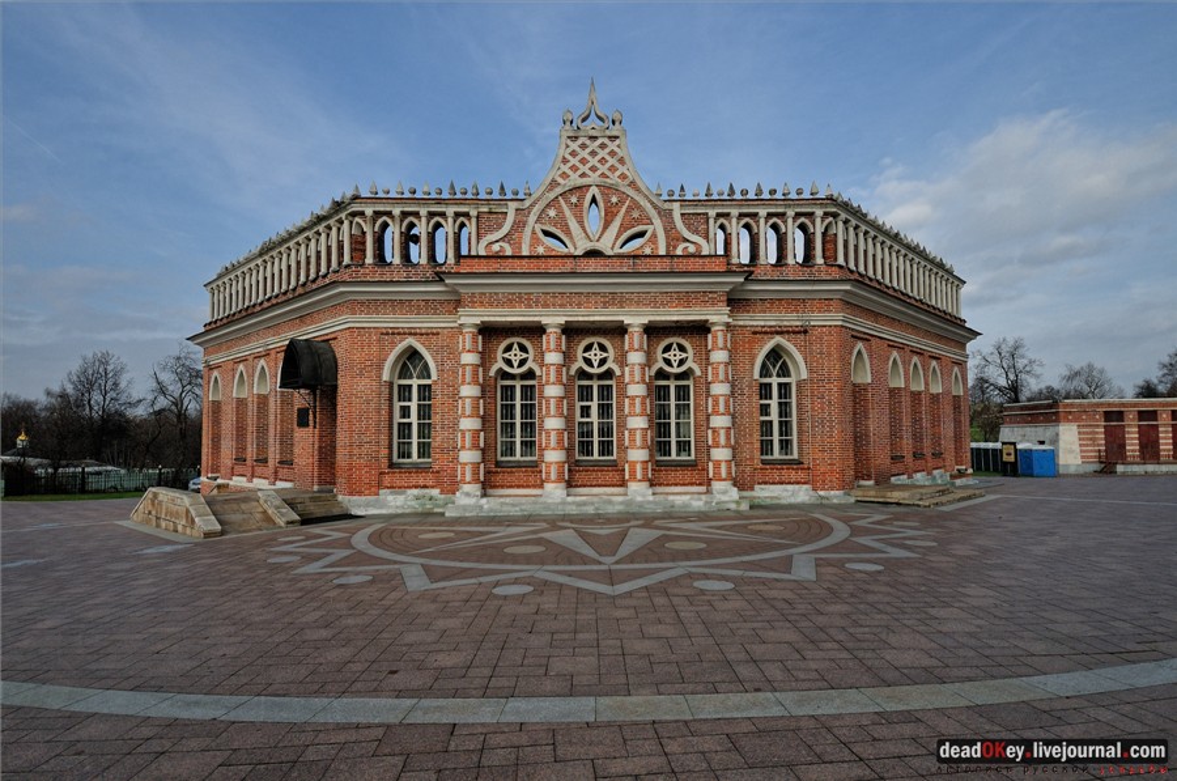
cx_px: 588
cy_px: 390
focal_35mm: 18
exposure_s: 1/400
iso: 250
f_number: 9
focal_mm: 12
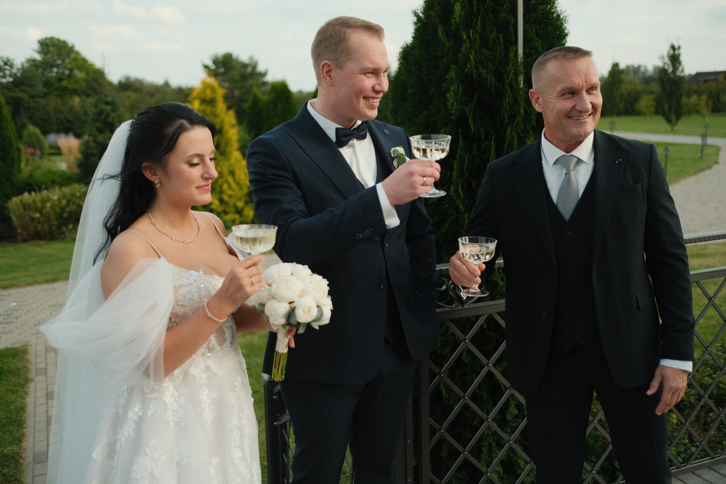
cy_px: 242
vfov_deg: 37.9
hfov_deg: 54.4
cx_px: 363
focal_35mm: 35
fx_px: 706
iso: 640
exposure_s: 1/6400
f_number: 1.6
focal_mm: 23
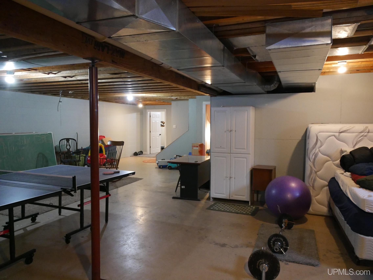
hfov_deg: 63.4
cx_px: 186
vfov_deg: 49.7
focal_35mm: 28
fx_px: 302
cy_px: 140
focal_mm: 14
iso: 3200
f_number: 4
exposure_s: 1/30
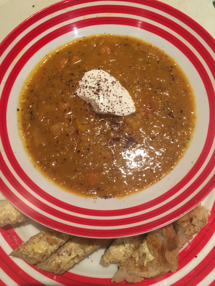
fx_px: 240
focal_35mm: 29
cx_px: 108
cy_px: 143
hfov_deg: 48.2
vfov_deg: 61.7
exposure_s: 1/17
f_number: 2.2
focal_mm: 4.15
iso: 200
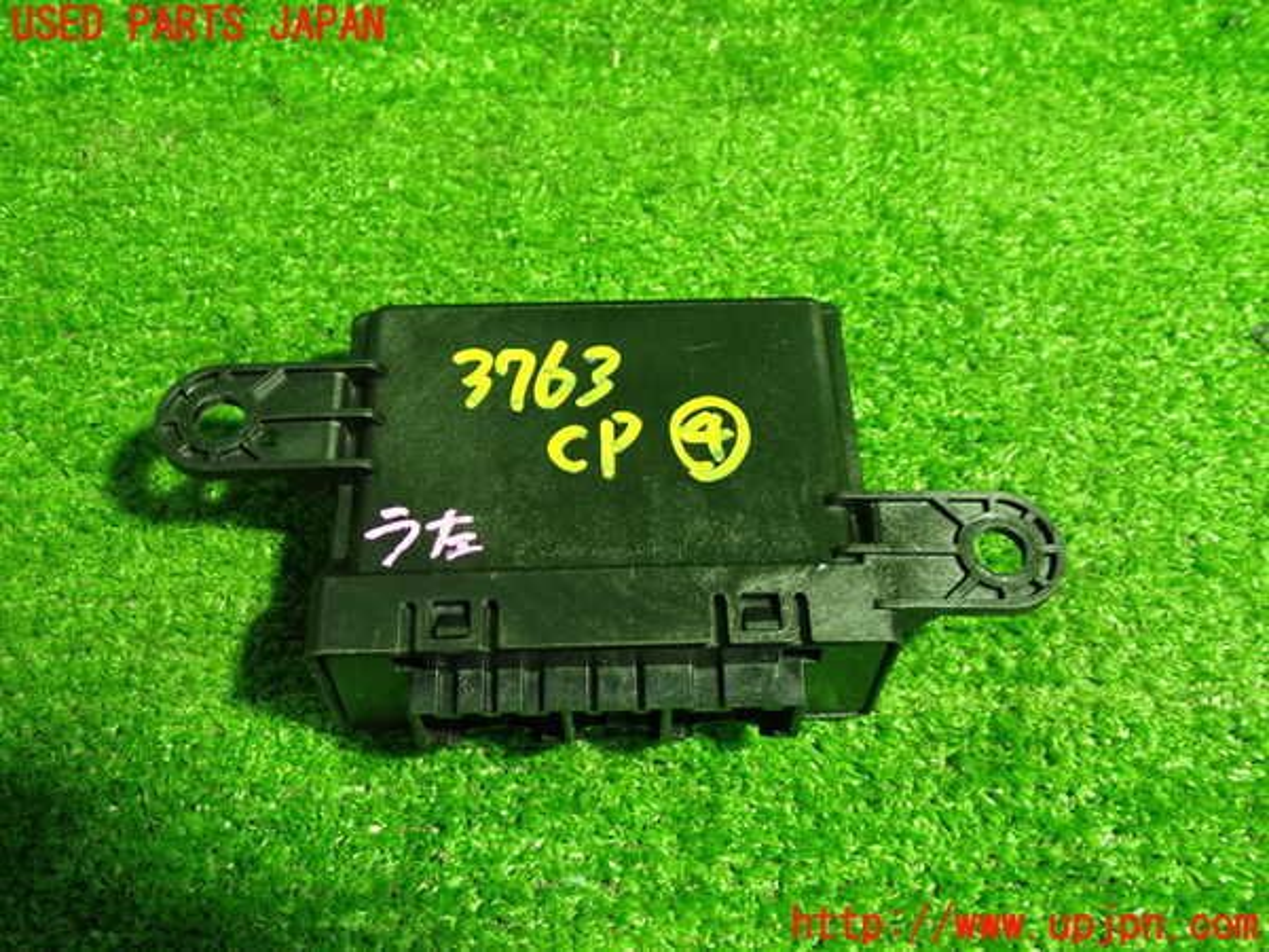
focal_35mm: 41
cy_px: 476
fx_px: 1503
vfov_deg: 35.1
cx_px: 634
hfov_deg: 45.8
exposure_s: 1/30
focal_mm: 7.31
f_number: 2.8
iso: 800
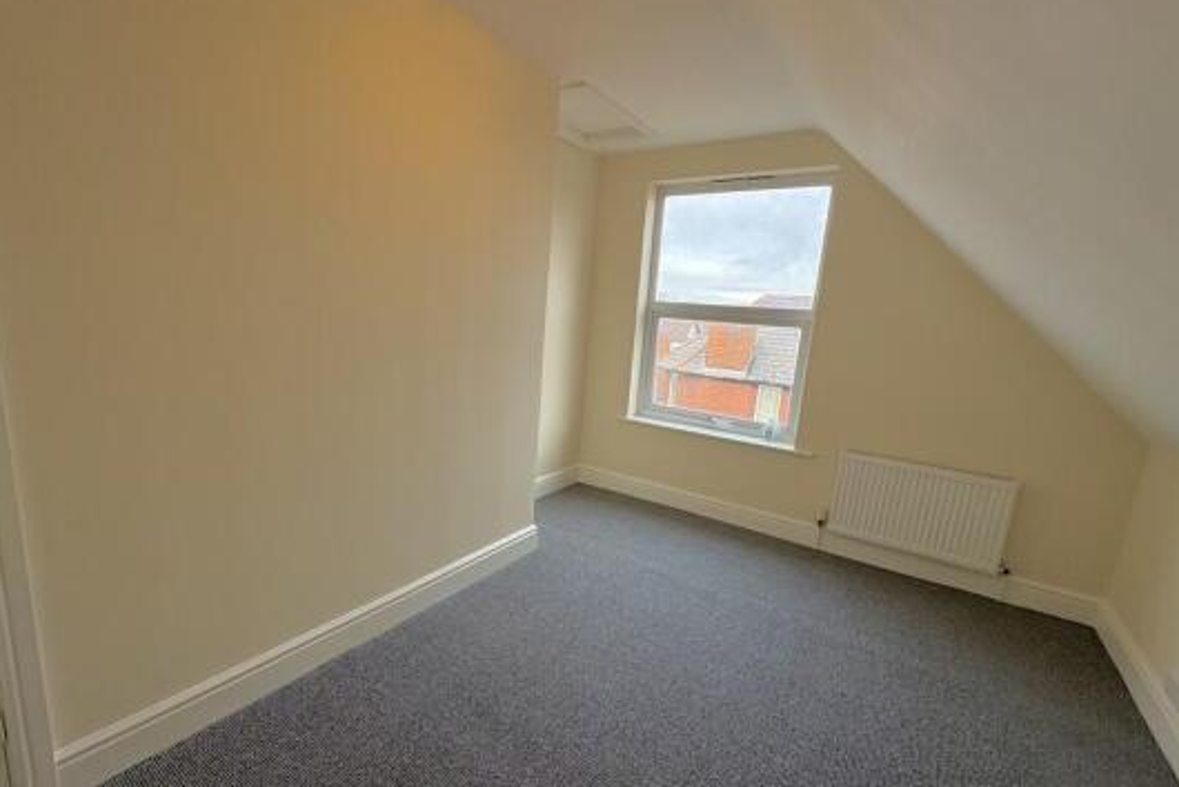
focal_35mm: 16
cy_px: 419
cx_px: 571
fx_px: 524
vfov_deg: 73.7
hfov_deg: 96.7
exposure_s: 1/115
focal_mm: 2.22
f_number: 2.2
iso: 125
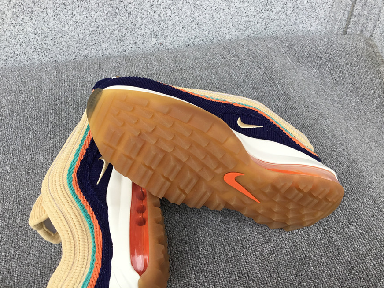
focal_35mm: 32
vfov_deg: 44.2
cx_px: 186
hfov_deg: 56.8
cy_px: 140
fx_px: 355
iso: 32
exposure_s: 1/100
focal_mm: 3.3
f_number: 2.4
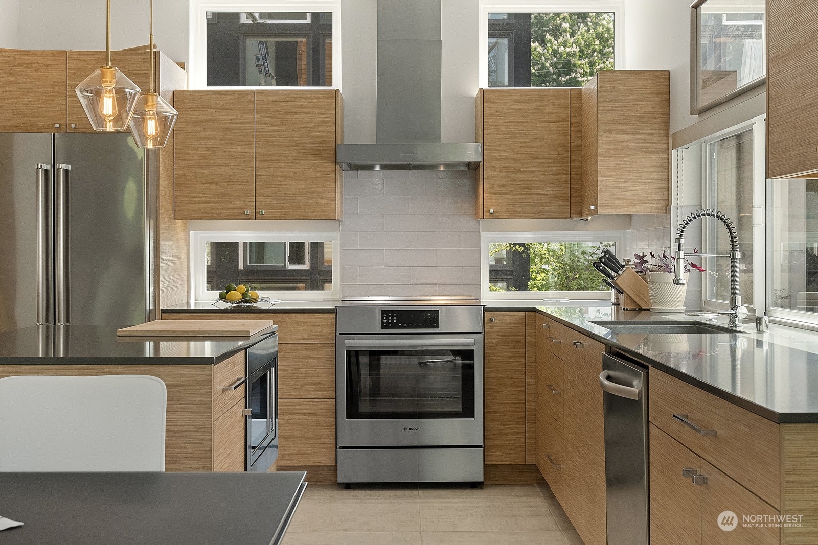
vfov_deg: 31.2
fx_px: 977
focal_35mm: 43
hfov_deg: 45.4
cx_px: 409
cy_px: 272
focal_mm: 29
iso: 1250
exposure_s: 1/40
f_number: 7.1
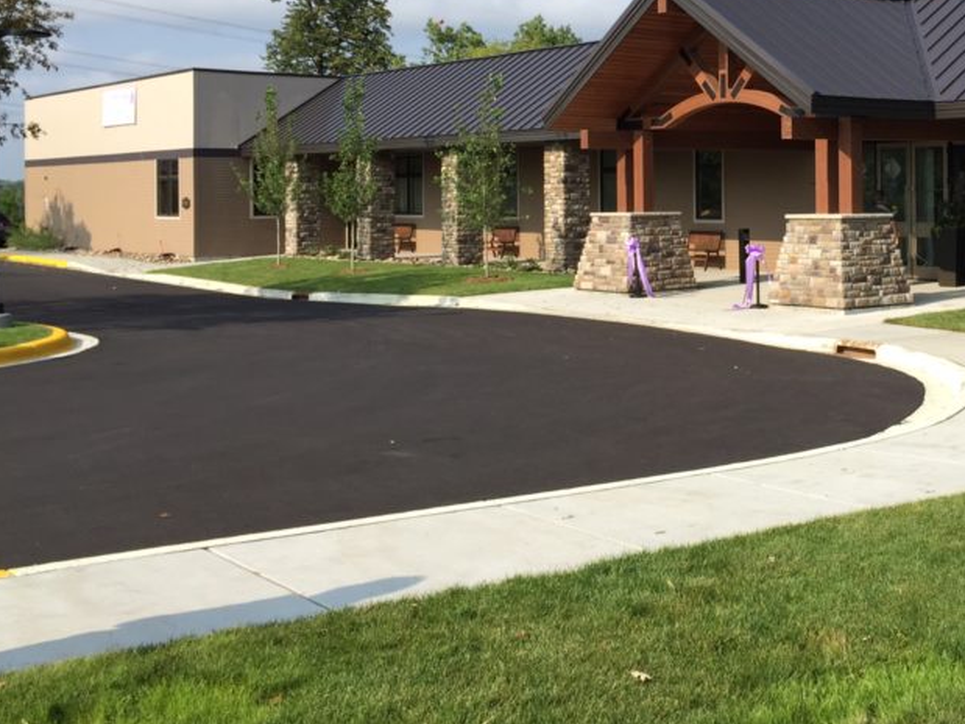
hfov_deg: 38.5
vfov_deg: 29.8
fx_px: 1338
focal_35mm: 48
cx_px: 741
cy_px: 178
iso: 32
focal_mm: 4.15
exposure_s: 1/1319
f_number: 2.2
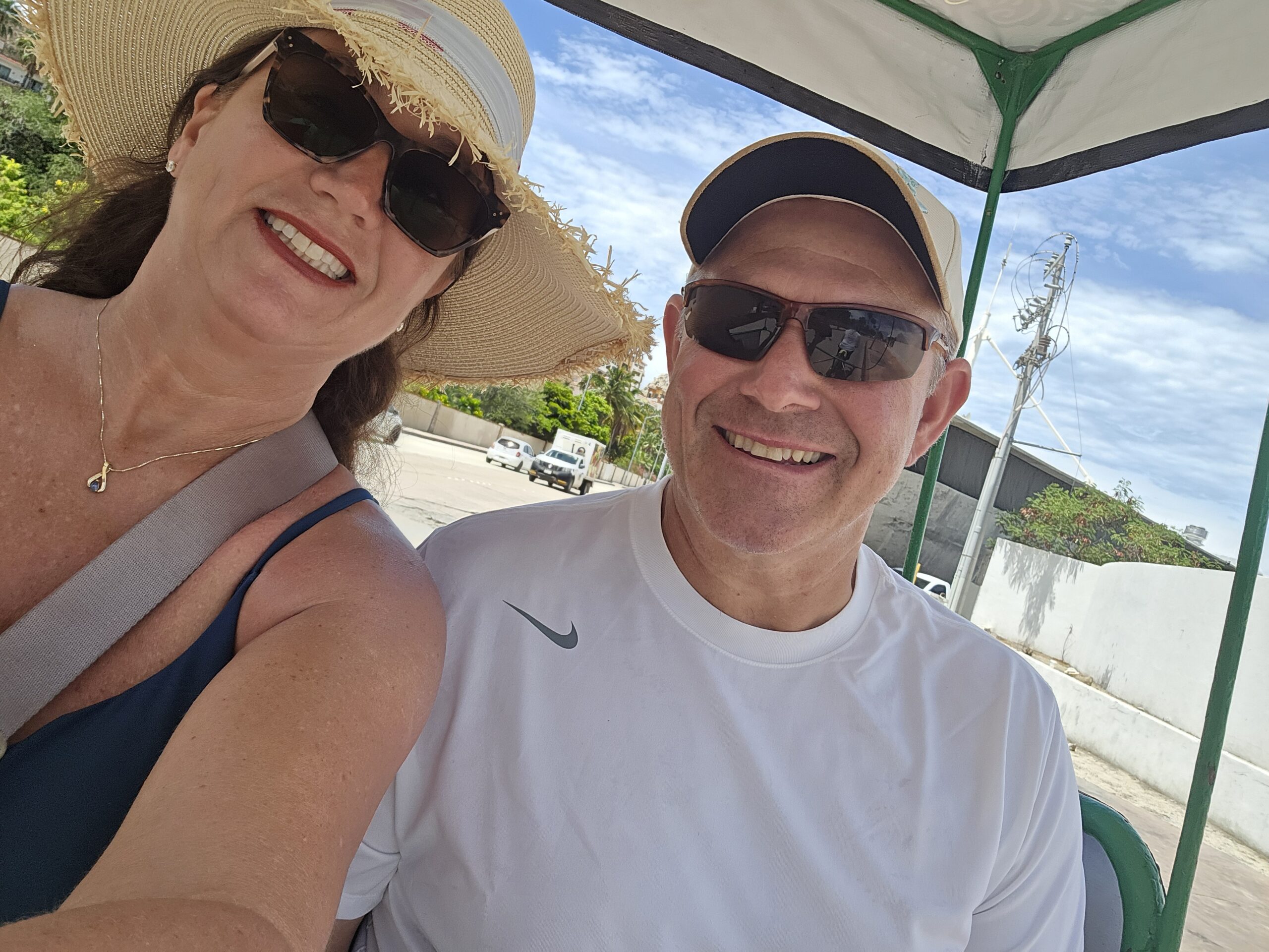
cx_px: 634
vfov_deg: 54.9
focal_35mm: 25
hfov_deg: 69.4
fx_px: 916
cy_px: 476
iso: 25
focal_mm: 3.3
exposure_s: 1/666
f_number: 2.2
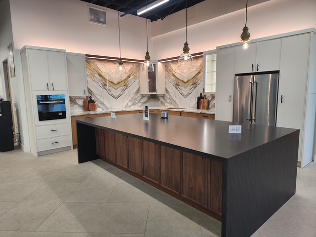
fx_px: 210
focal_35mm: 23
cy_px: 118
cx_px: 158
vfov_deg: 58.9
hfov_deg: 73.9
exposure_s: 1/120
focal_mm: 6.4
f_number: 1.8
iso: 80
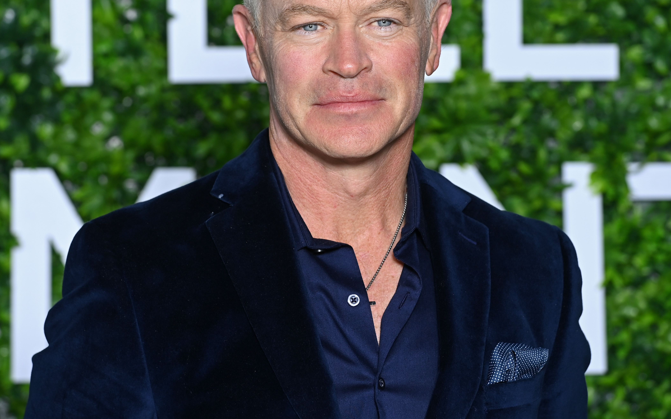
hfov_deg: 9.0
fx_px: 4243
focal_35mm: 232
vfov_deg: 5.7
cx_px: 310
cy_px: 135
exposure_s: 1/250
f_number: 5.6
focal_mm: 175
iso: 400
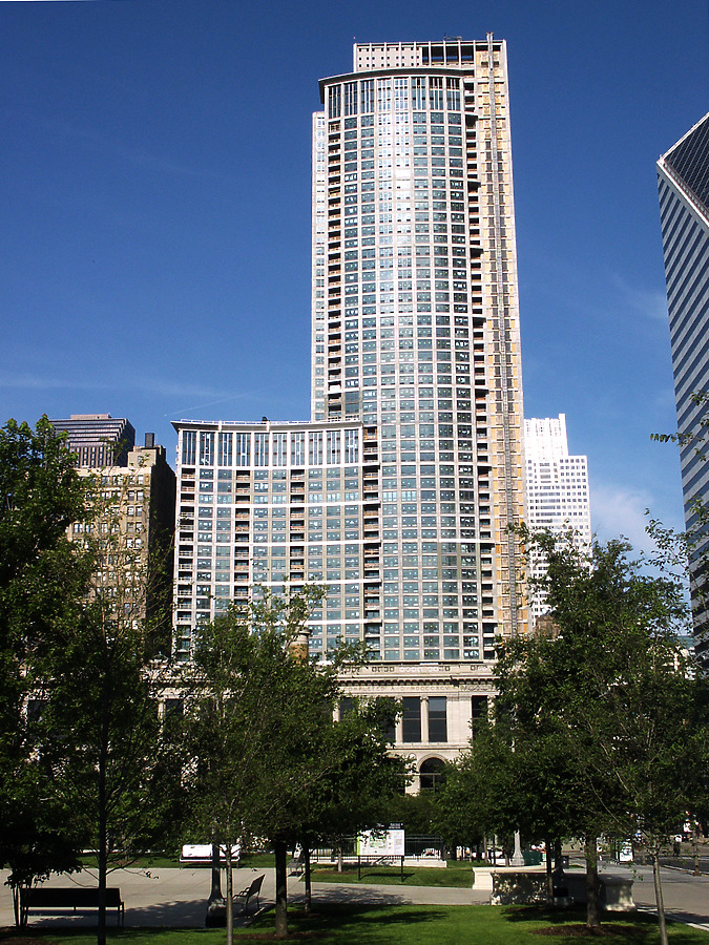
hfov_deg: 35.1
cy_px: 472
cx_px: 354
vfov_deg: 45.8
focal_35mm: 41
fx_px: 1120
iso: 64
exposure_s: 1/500
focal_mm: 8.52
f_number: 8
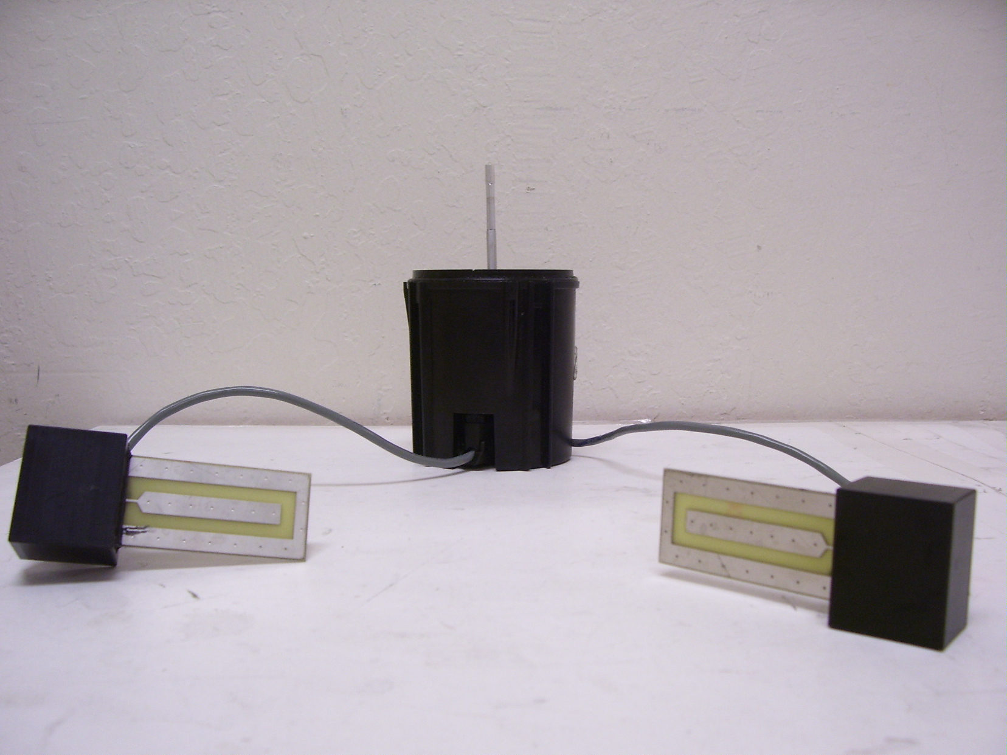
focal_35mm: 34
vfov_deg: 41.8
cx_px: 504
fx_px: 989
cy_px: 378
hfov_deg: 54.0
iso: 125
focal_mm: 5.6
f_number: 2.7
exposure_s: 1/30
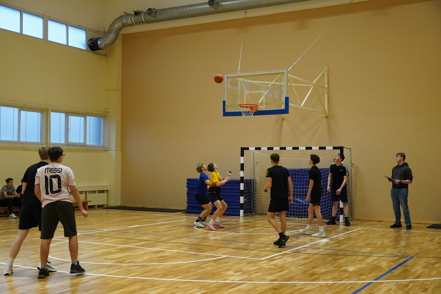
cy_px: 147
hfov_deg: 41.1
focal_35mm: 48
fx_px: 588
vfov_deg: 28.1
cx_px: 220
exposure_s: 1/160
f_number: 4.5
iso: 2000
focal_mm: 32
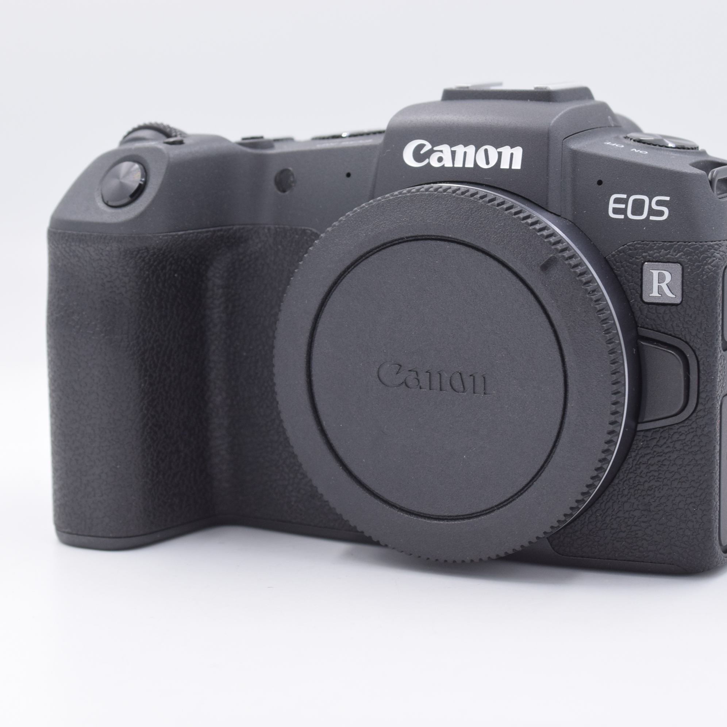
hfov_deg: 18.9
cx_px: 429
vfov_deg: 18.9
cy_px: 365
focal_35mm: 92
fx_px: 2186
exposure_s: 1/100
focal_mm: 48
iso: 400
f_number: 8
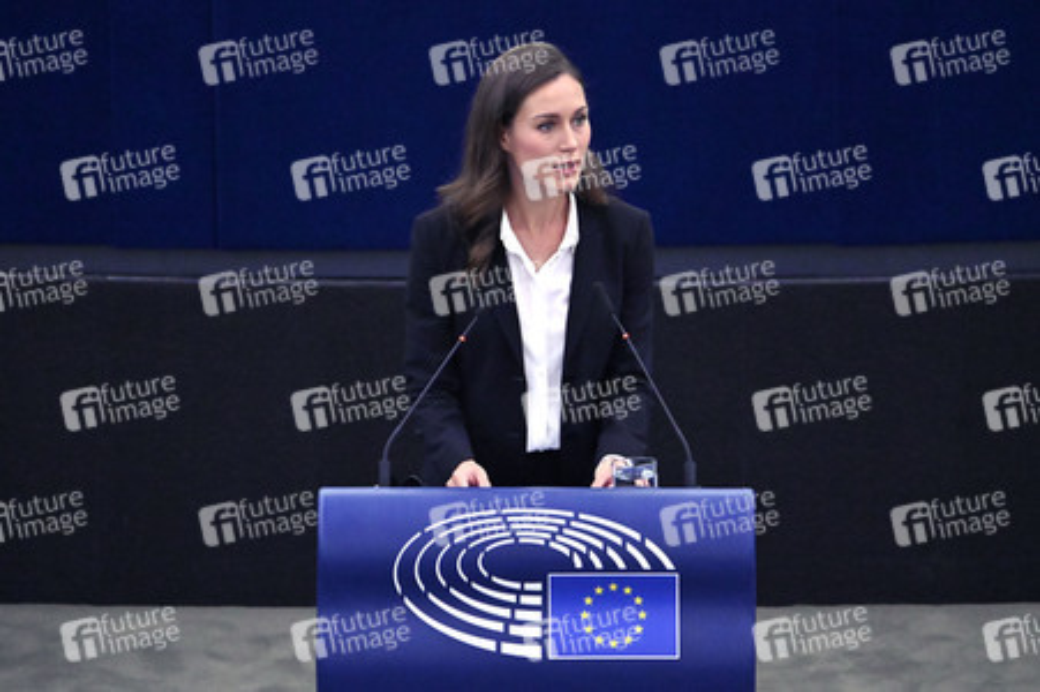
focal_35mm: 600
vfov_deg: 2.3
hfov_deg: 3.4
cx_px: 520
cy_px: 346
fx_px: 17320
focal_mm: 600
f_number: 6.3
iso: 12800
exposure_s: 1/1000
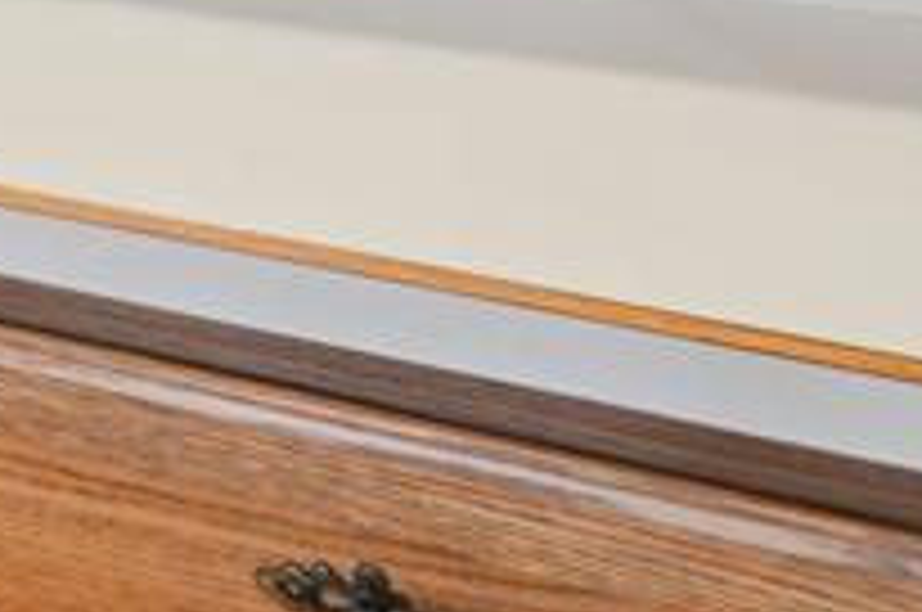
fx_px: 1918
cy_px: -549
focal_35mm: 75
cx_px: -895
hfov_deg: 18.4
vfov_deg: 15.2
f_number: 8
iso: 800
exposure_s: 1/8
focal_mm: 10
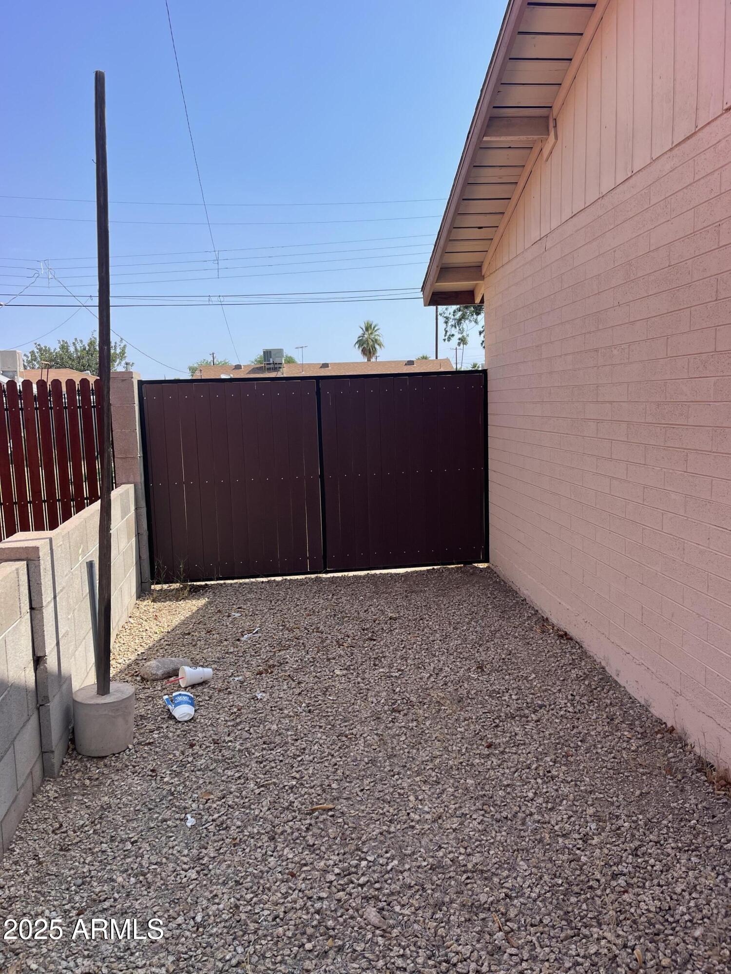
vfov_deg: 69.4
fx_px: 704
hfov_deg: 54.9
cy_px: 487
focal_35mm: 25
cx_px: 366
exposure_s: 1/2924
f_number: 1.6
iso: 32
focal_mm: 5.1
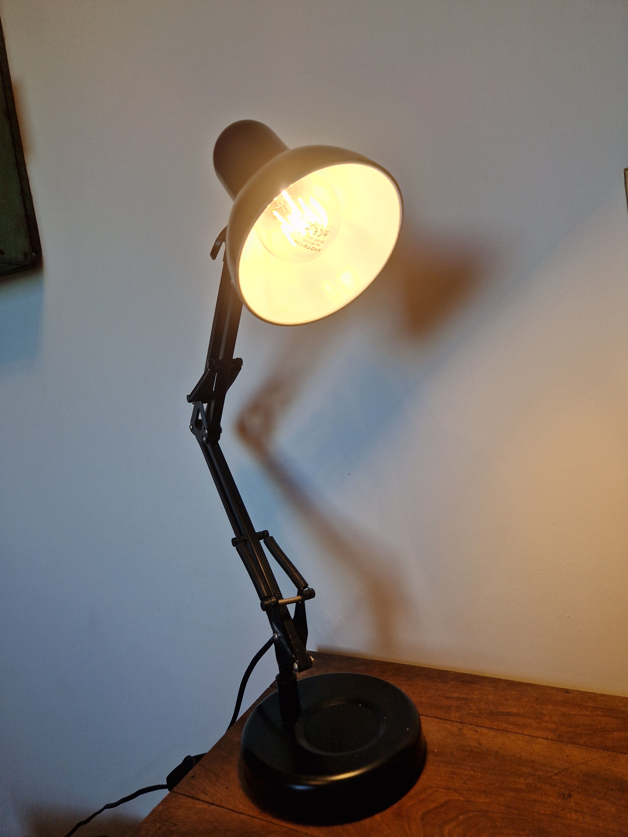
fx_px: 556
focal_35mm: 23
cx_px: 314
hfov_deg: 58.9
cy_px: 418
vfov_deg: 73.9
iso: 64
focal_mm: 5.4
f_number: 1.8
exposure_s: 1/180
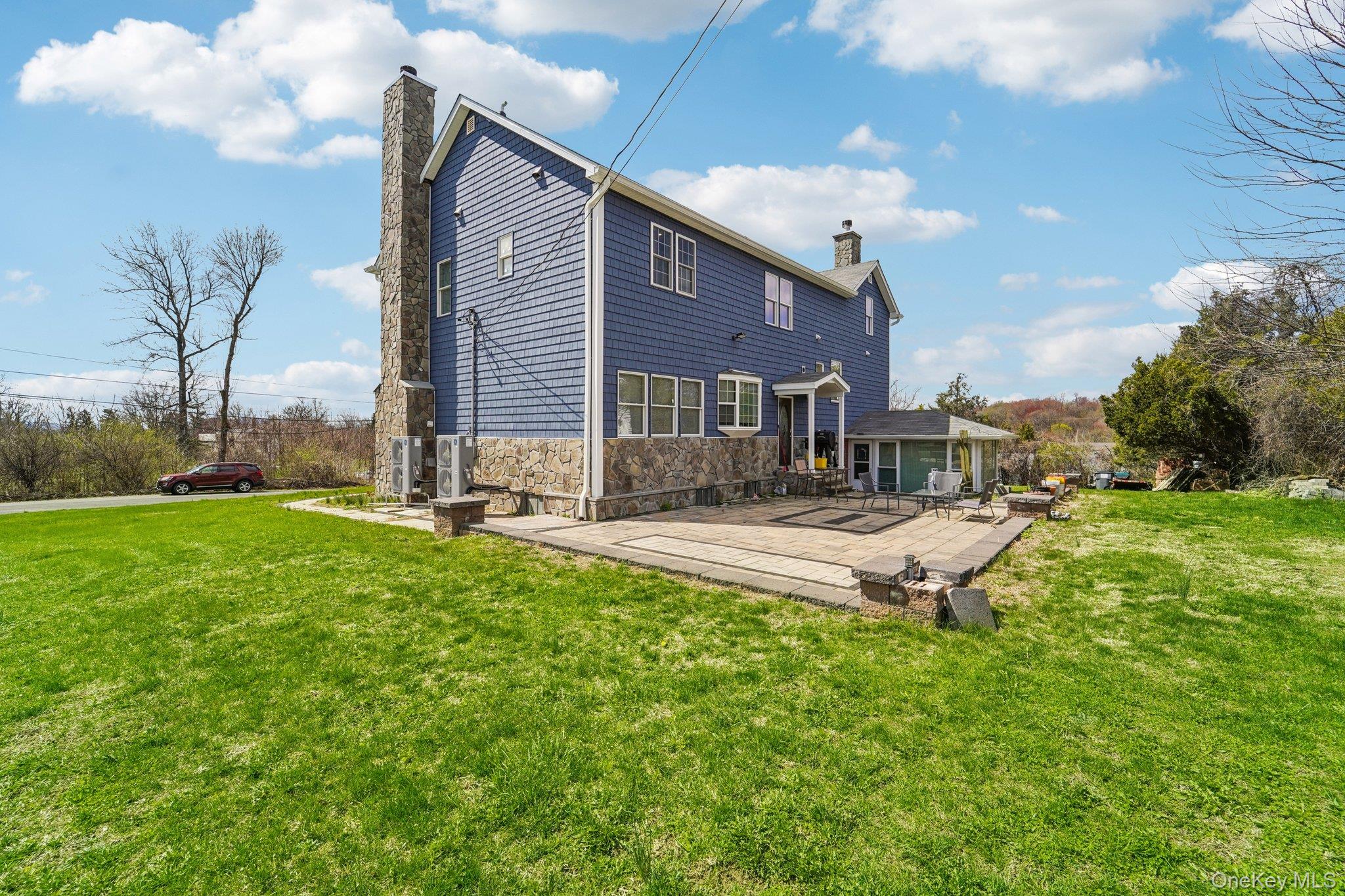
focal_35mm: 14
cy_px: 448
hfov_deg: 104.3
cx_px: 672
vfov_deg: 81.2
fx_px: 523
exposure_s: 1/1000
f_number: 8
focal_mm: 14
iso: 400
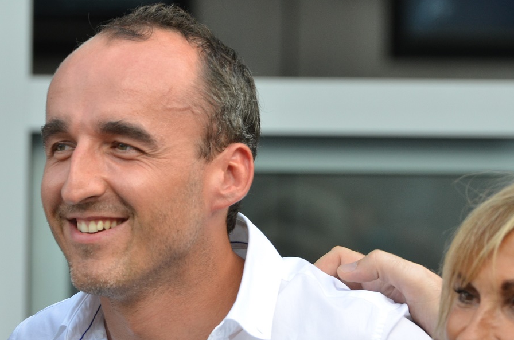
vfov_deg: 3.4
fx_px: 5726
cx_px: 176
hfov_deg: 5.1
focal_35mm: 402
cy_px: 215
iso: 400
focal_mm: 200
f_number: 5.6
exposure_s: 1/500
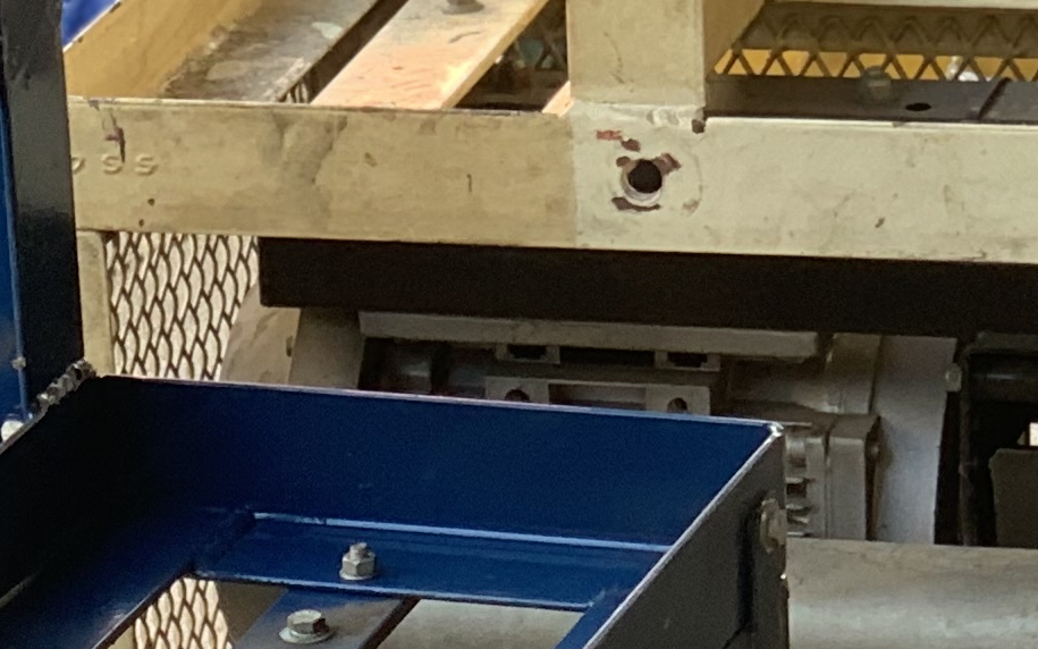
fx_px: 6875
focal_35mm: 243
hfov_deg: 8.6
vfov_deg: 5.3
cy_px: 1207
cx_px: 93
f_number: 2.4
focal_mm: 6
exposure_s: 1/122
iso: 100
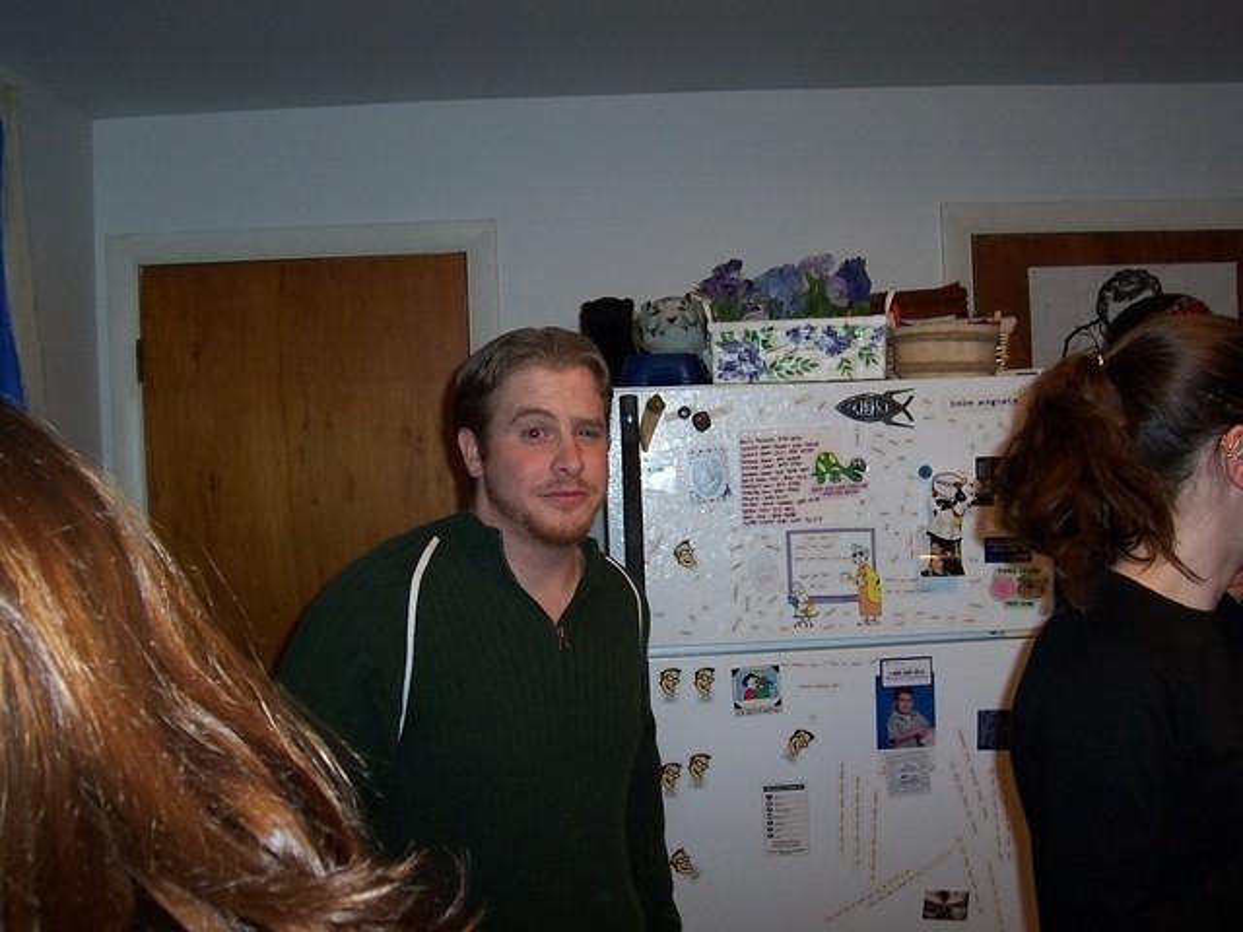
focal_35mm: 37
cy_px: 466
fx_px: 1329
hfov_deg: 50.1
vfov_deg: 38.7
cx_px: 622
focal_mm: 5.6
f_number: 2.8
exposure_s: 1/60
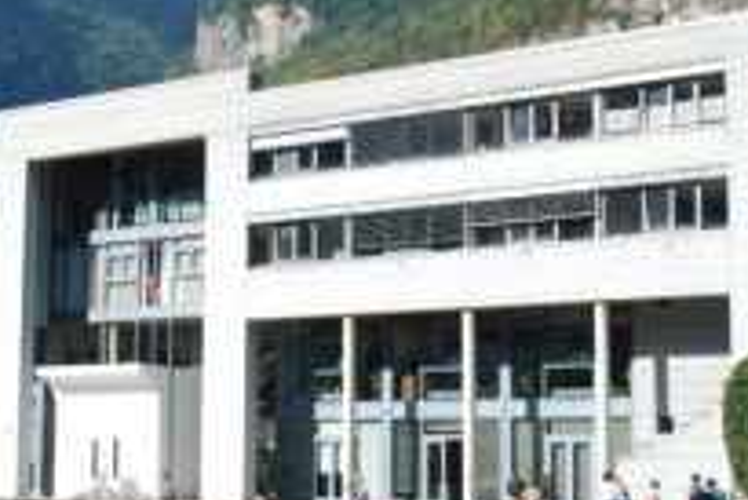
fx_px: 1770
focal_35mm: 85
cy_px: 243
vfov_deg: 16.1
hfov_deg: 23.5
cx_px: 137
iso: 100
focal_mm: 25
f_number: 8
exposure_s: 1/250
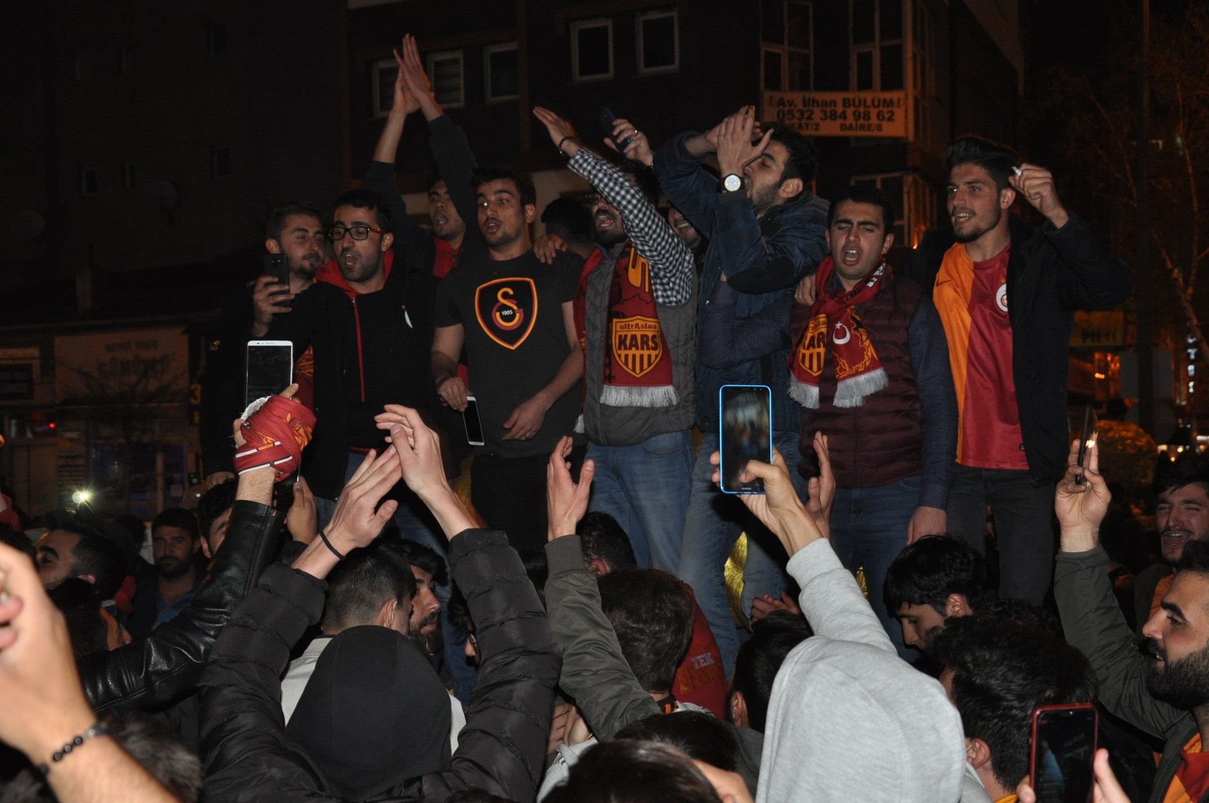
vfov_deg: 28.0
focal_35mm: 48
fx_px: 1610
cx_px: 604
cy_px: 402
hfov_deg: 41.2
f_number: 4.2
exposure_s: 1/60
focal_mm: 32
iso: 800
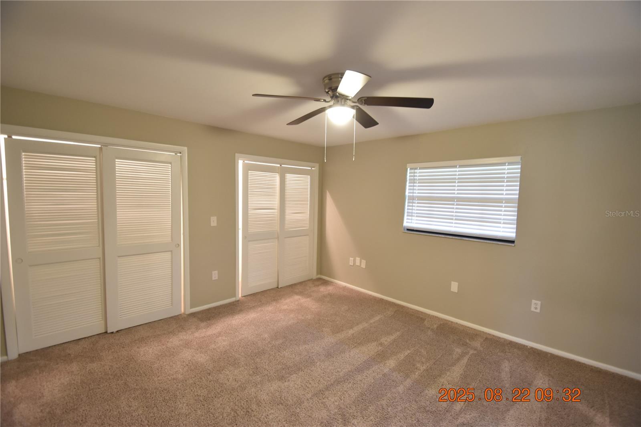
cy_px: 214
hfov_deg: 100.4
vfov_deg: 77.3
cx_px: 320
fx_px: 267
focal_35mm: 15
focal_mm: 10
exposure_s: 1/10
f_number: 3.5
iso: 800
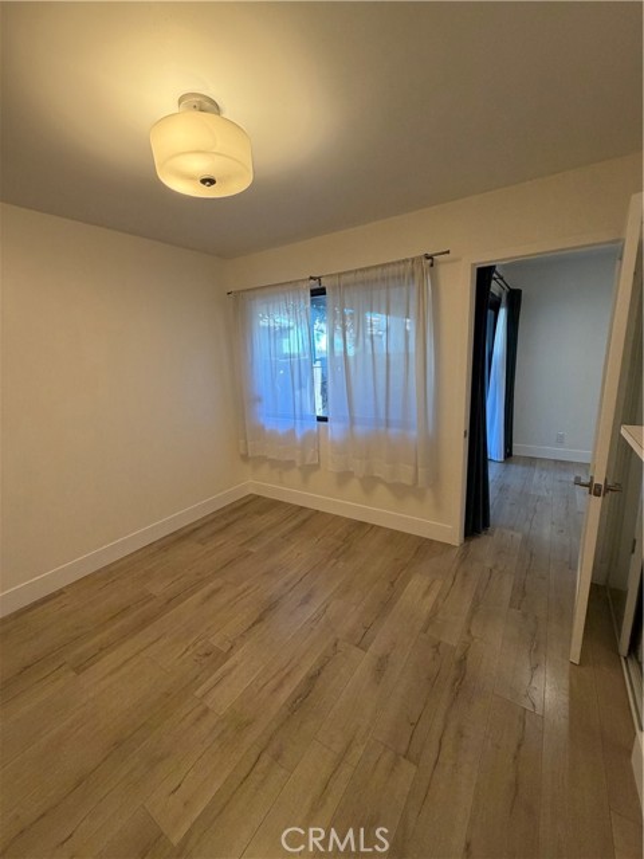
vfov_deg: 102.1
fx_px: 347
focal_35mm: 14
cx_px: 322
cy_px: 430
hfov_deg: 85.7
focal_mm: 2.22
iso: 200
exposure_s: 1/60
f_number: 2.2
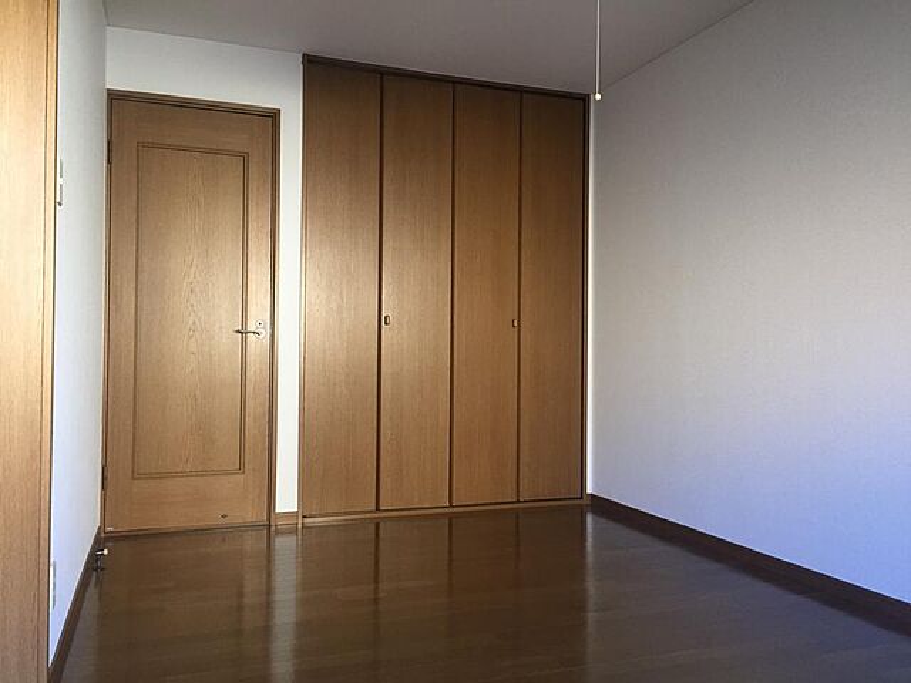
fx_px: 763
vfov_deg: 48.2
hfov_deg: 61.7
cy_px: 342
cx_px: 456
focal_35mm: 29
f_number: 2.2
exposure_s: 1/30
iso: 100
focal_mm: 4.15
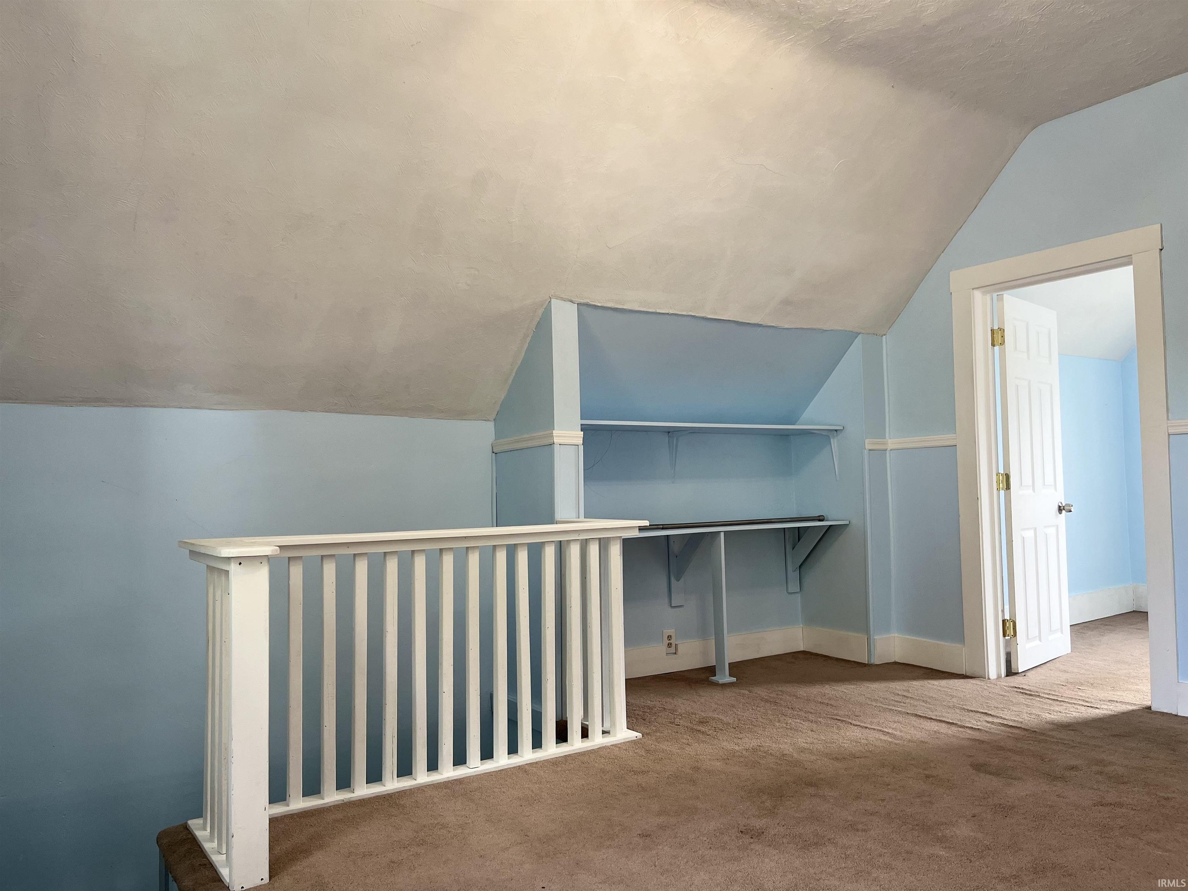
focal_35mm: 26
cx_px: 594
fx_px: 892
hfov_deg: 67.3
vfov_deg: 53.1
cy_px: 446
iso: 80
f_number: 1.6
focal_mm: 5.1
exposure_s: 1/60
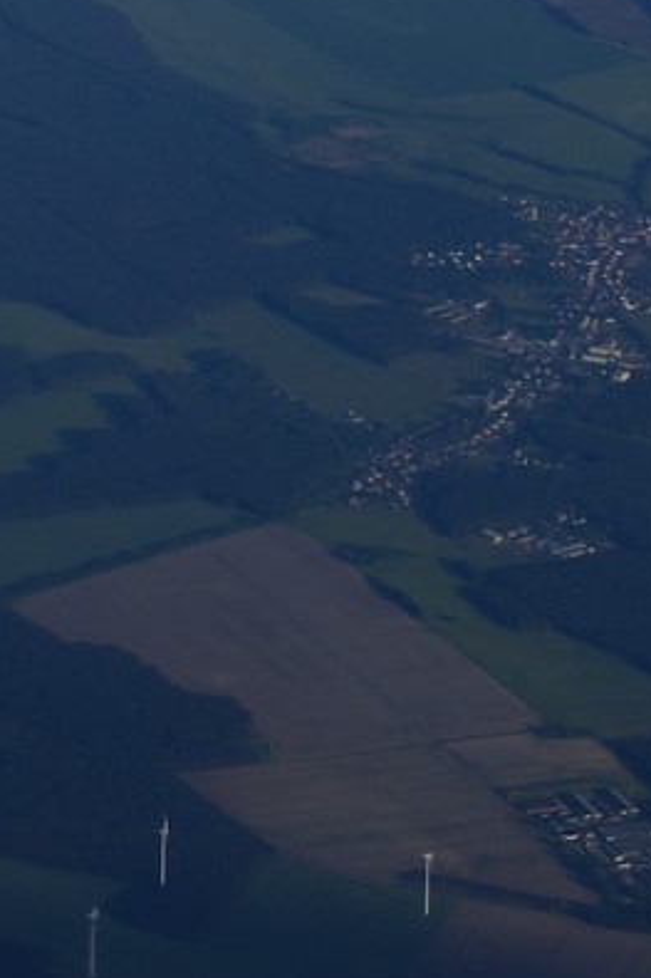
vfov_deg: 8.8
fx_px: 6054
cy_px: -928
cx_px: -312
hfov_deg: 6.1
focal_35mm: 223
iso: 200
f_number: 8
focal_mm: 55
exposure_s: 1/800
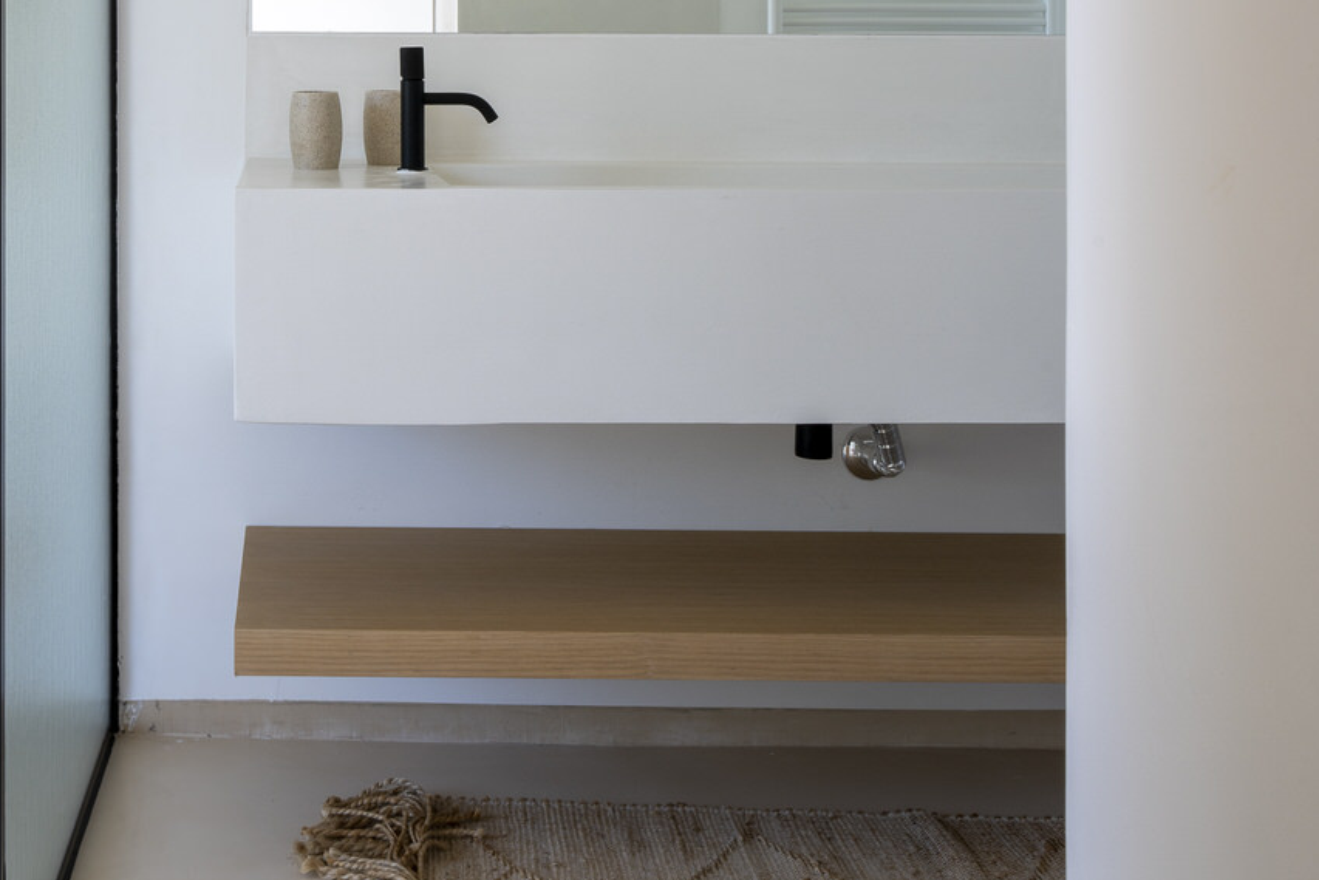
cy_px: 144
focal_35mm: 45
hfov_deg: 42.1
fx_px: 1649
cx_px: 311
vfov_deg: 29.0
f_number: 16
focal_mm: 24
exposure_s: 1/1.67
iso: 64
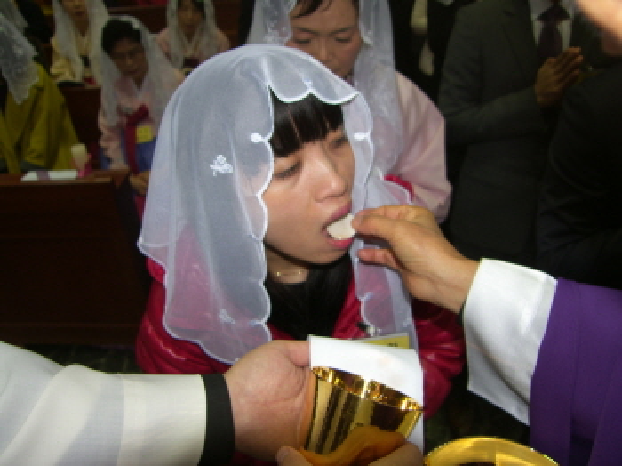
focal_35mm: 28
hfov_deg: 63.5
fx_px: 503
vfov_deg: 49.7
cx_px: 311
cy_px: 233
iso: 50
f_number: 2.2
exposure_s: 1/30
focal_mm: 7.4
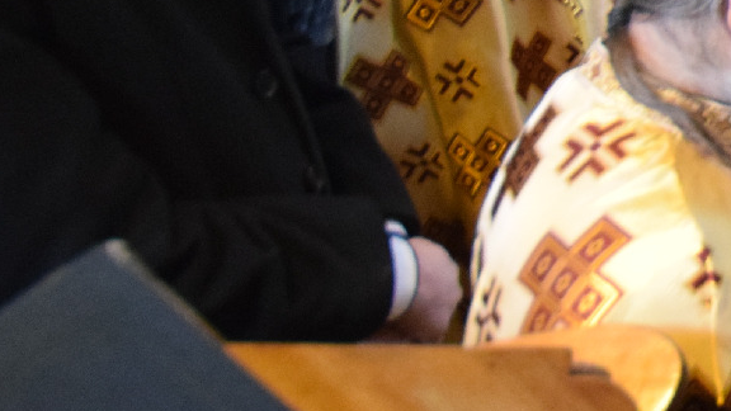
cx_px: 1263
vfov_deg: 17.7
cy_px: -174
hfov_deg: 22.5
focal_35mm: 62
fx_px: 1202
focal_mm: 10
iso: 2500
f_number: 3.5
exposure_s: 1/60
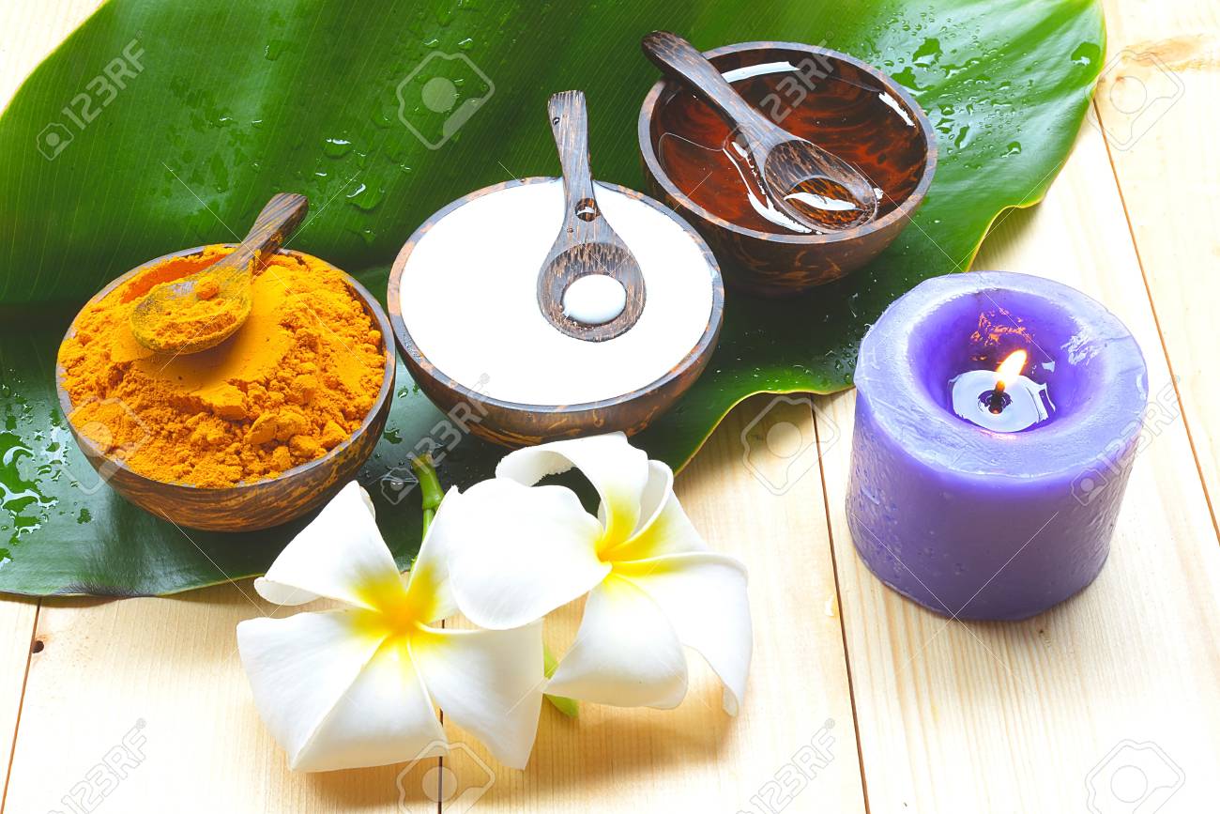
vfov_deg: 22.6
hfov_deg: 33.4
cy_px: 407
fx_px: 2033
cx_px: 610
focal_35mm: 60
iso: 400
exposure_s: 1/6
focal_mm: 60
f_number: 36
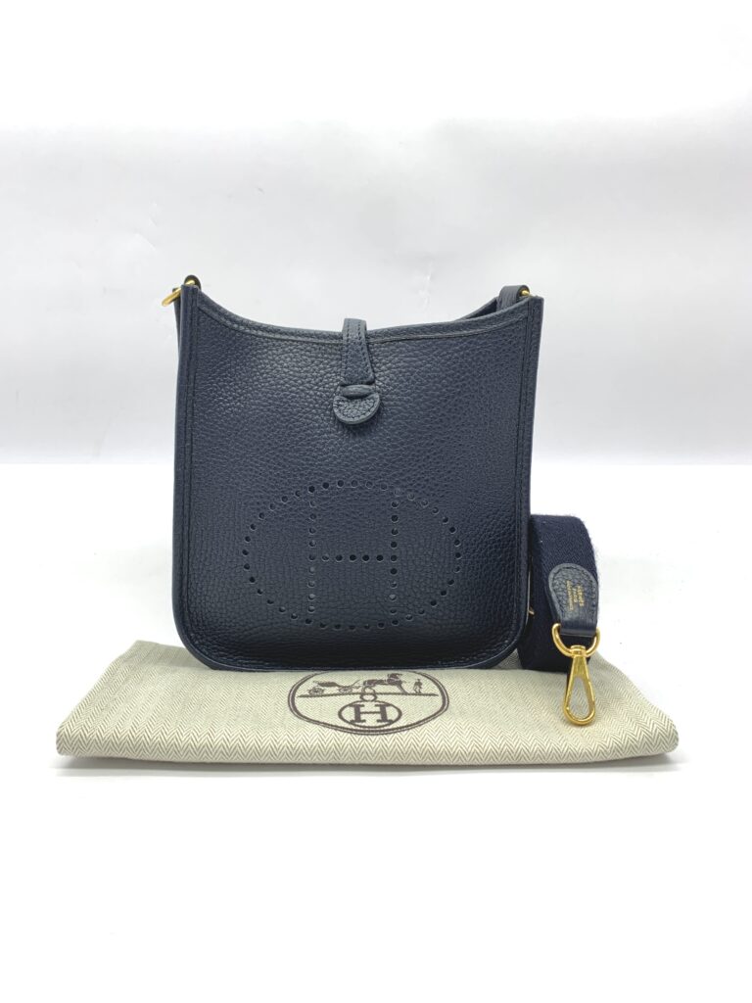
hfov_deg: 53.1
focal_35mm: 26
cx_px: 376
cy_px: 502
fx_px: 753
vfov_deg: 67.3
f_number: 1.8
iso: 32
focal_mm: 4.25
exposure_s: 1/100
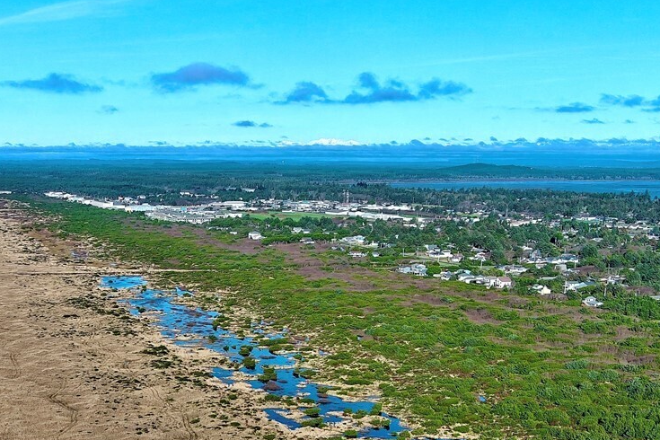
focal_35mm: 67
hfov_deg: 29.7
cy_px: 352
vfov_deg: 20.1
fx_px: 1228
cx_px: 182
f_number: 2.8
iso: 101
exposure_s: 1/1672
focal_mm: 10.57
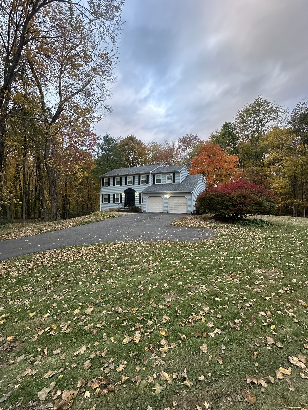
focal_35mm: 14
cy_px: 205
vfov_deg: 102.1
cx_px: 154
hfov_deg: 85.7
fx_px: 166
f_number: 2.2
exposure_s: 1/120
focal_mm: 2.22
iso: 160
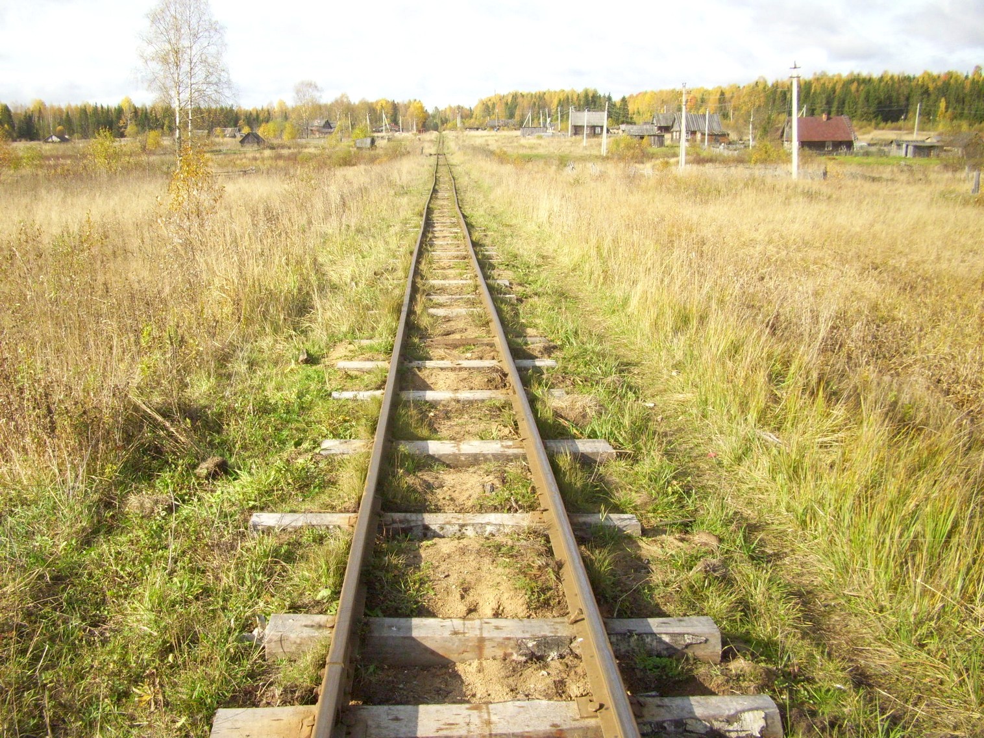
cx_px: 492
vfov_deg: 41.8
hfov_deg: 54.0
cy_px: 369
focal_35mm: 34
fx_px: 966
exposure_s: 1/320
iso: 160
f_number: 5.6
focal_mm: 5.7
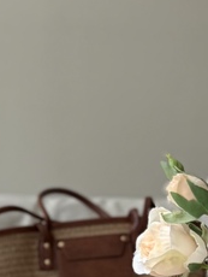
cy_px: 328
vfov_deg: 16.7
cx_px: -188
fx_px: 904
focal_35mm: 113
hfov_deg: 11.9
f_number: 1.6
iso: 50
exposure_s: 1/475
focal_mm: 5.96
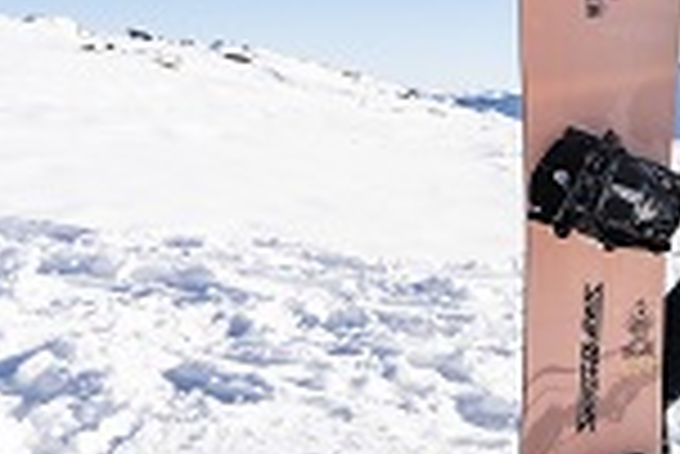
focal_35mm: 51
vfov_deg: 25.9
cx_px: 797
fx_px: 964
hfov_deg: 32.7
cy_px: 74
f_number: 8
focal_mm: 14
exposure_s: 1/640
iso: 320
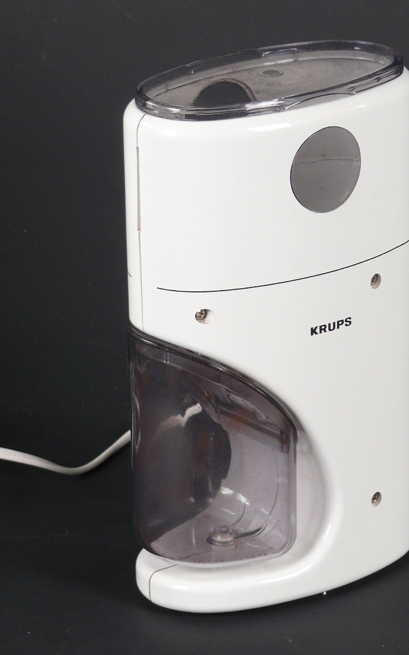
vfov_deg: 8.9
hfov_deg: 5.6
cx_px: 244
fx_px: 4210
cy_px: 327
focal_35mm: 236
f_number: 4
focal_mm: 33
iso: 100
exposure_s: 1/30
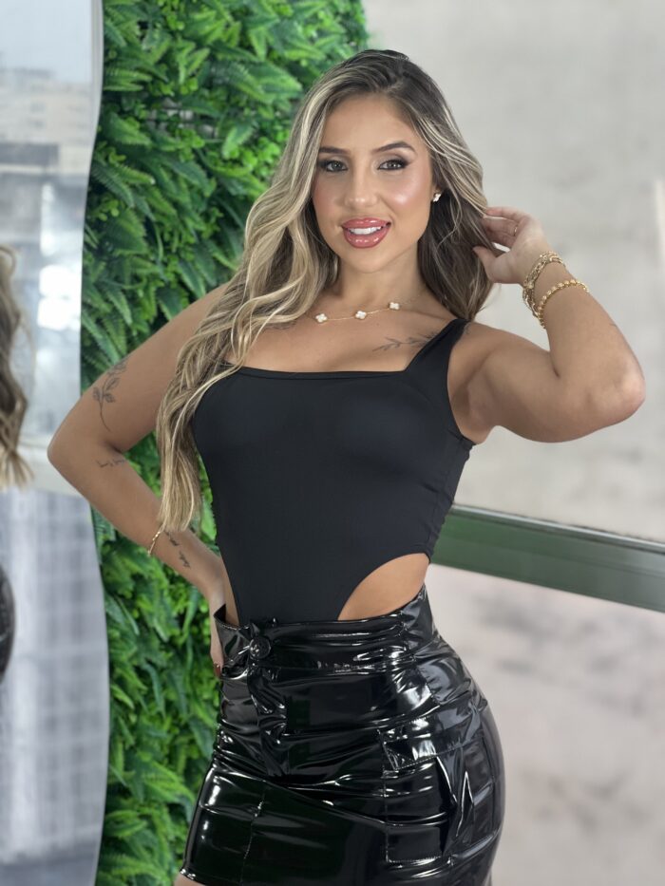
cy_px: 443
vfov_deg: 25.3
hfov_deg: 19.1
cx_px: 332
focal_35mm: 77
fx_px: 1972
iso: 200
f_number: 2.8
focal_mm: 9
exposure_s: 1/120
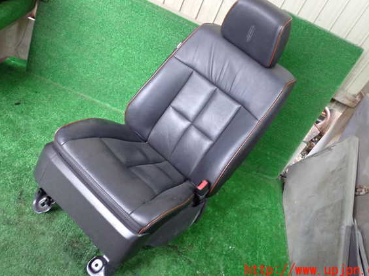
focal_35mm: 32
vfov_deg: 44.1
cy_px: 131
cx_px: 196
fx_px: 341
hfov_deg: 56.8
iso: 1000
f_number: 2.3
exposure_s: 1/50
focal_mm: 5.4
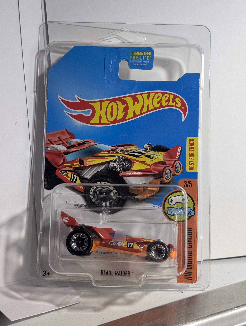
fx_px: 463
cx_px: 123
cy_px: 163
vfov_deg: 38.9
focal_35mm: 49
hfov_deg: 29.7
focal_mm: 6.9
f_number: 1.68
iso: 580
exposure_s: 1/241
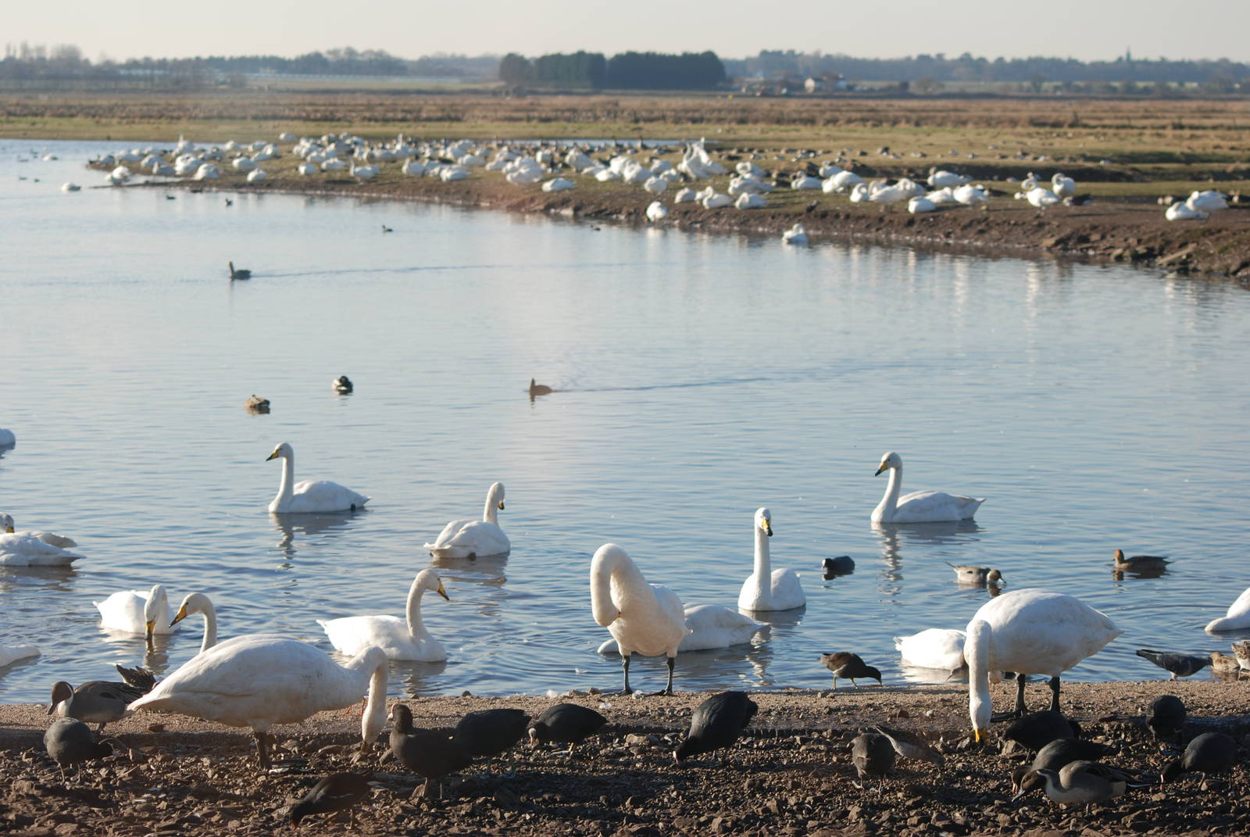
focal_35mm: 105
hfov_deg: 19.4
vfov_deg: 13.1
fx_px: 3650
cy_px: 418
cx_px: 625
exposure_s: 1/500
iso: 160
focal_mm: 70
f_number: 5.6
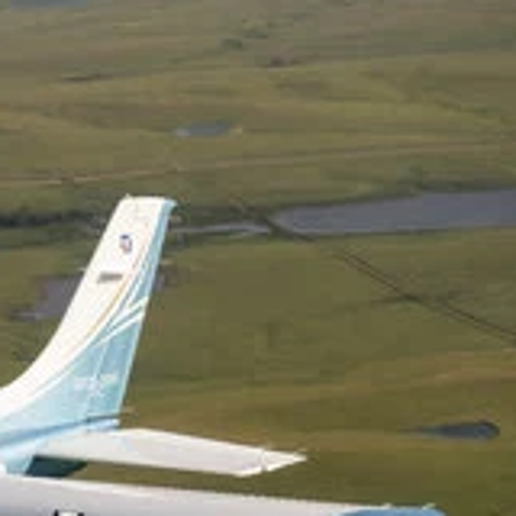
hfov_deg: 6.5
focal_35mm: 265
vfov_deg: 6.6
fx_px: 4469
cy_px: 598
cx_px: -326
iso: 64
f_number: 3.5
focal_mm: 78
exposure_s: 1/80
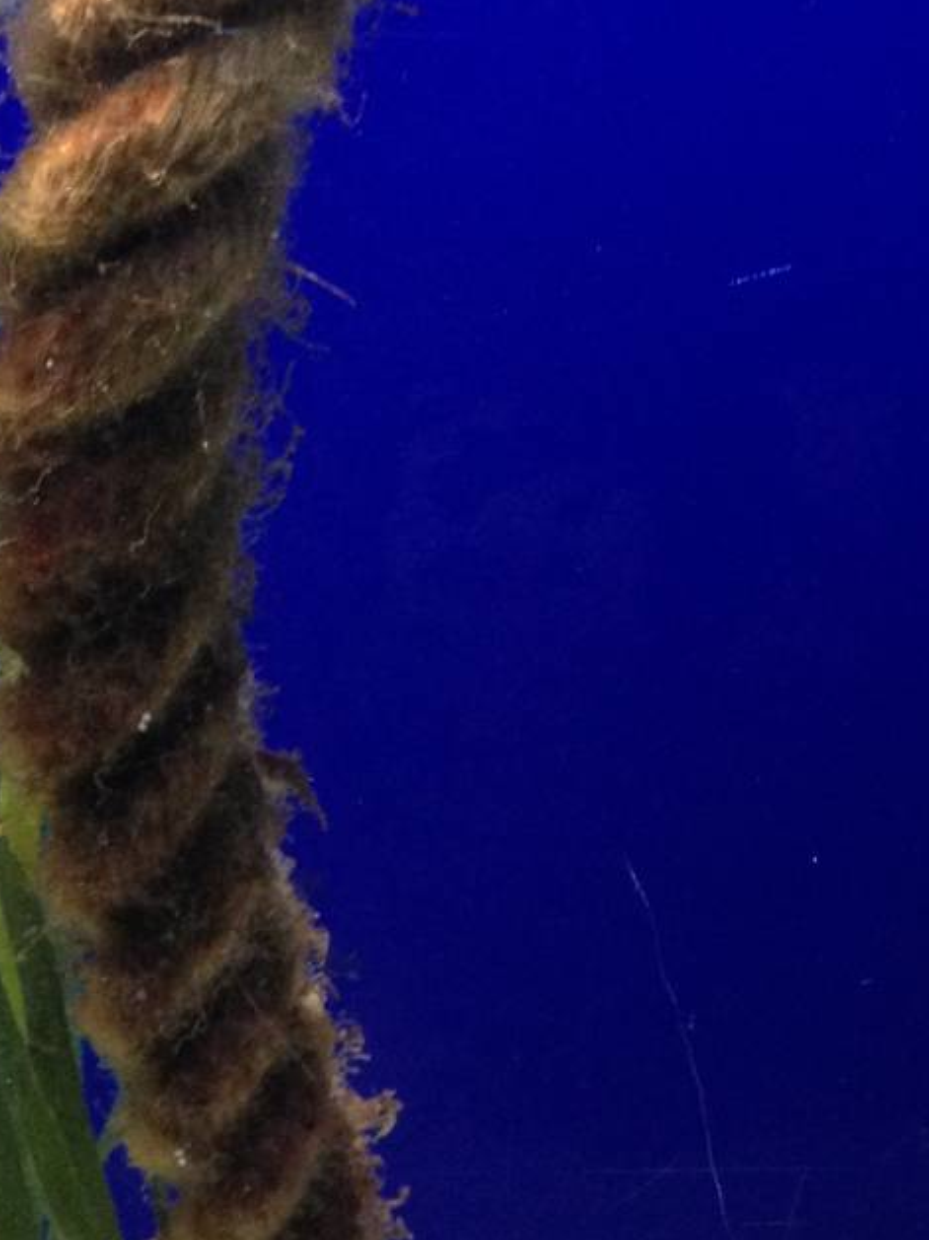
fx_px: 3009
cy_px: 1025
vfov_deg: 22.9
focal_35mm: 84
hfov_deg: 17.5
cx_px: 428
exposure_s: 1/20
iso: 320
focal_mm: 4.12
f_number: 2.4
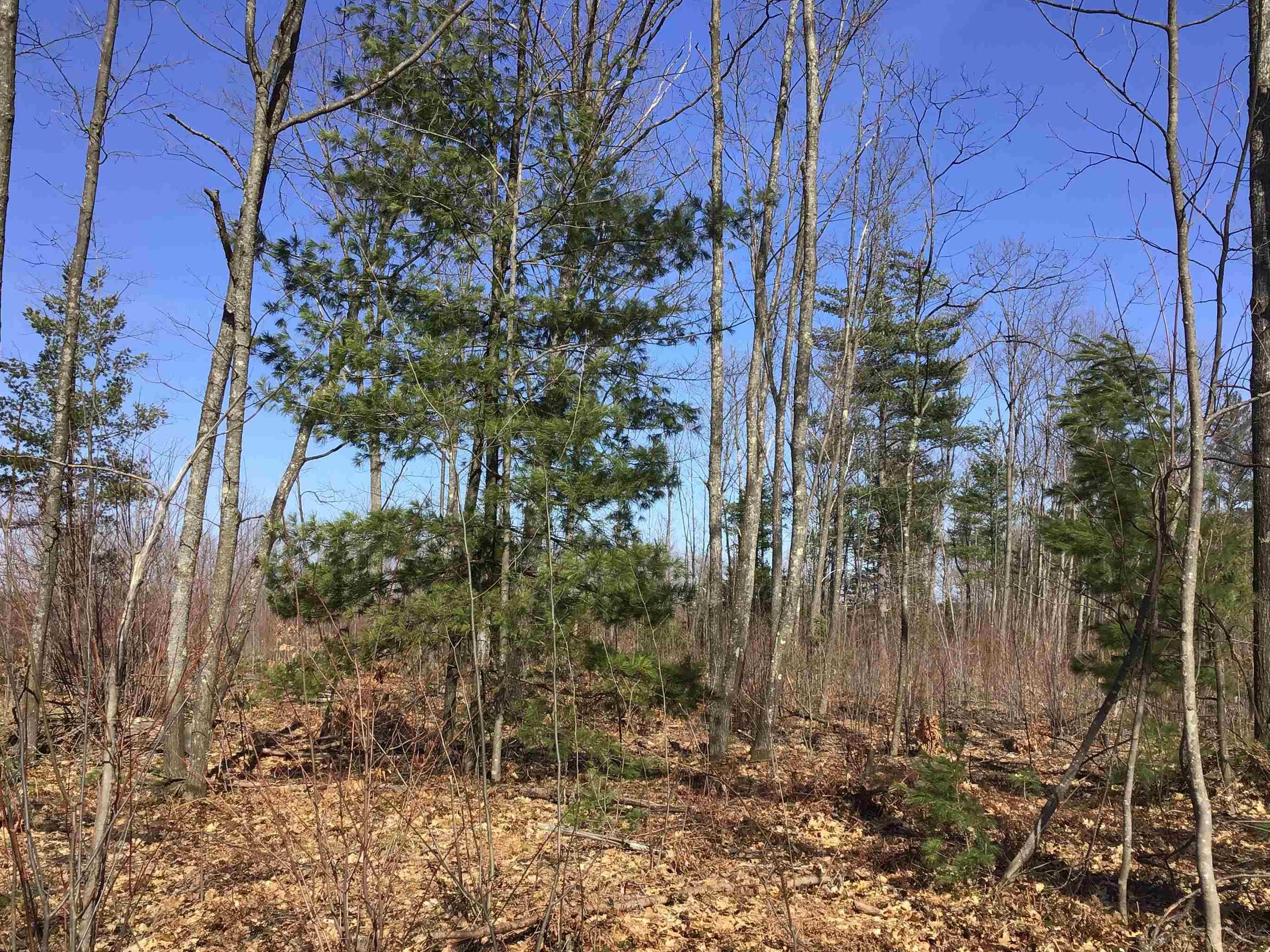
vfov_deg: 40.7
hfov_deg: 52.6
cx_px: 671
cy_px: 519
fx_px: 1284
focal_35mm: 35
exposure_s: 1/981
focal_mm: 3.3
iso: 25
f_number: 2.4
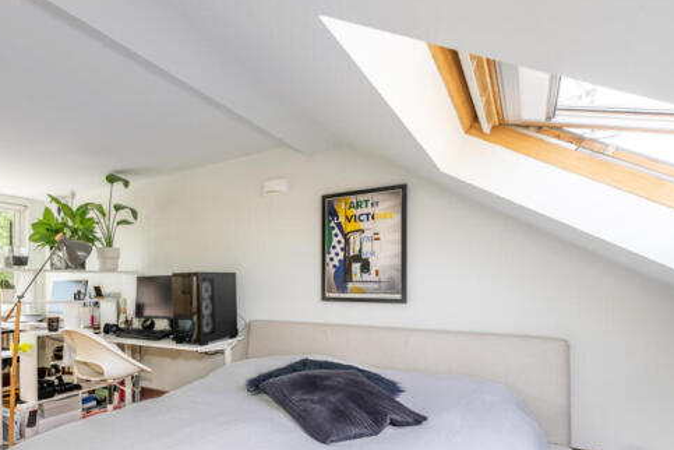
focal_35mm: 19
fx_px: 356
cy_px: 300
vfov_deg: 62.9
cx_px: 234
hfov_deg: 84.4
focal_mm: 14
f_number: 9
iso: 250
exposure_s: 1/40
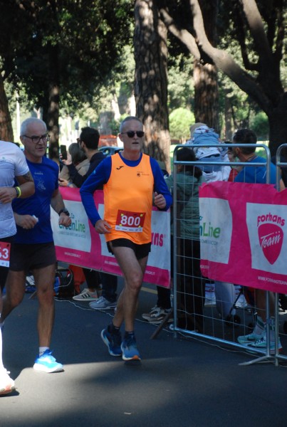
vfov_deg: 19.4
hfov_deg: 13.1
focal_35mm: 105
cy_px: 214
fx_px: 1249
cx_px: 144
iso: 1000
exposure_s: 1/320
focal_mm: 70
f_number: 5.6
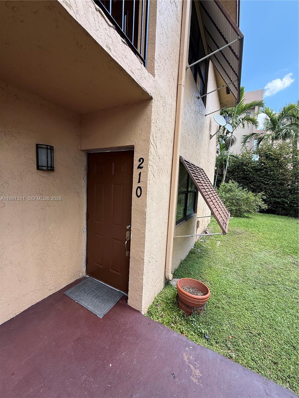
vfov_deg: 102.1
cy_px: 199
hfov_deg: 85.7
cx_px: 150
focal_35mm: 14
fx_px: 161
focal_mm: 2.22
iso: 50
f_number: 2.2
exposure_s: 1/335
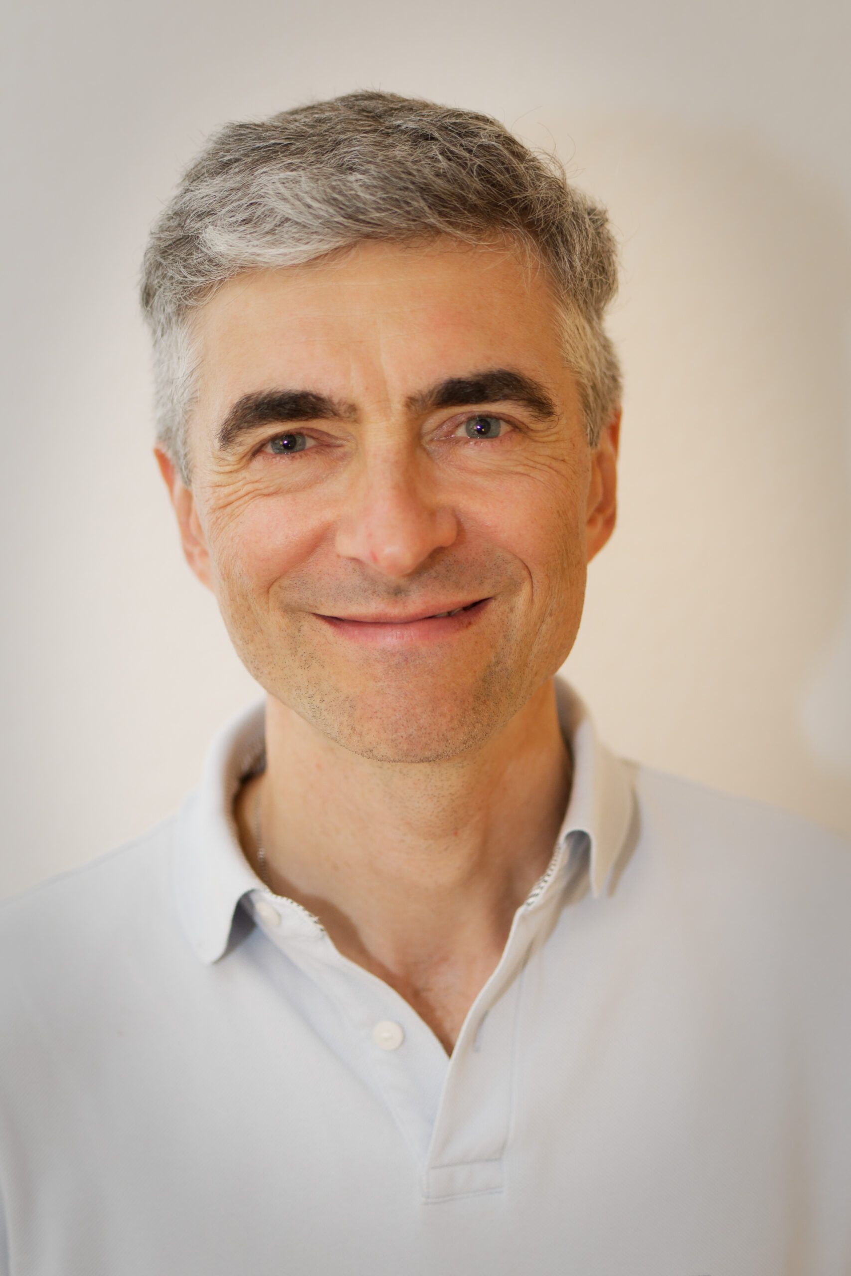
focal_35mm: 52
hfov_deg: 25.8
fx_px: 1861
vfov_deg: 37.8
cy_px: 638
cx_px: 426
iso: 800
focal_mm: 35
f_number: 1.8
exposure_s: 1/60
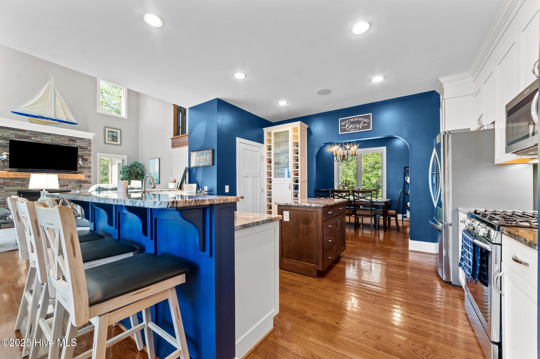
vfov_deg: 81.1
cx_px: 270
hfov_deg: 104.3
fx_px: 210
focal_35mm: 14
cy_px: 180
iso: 250
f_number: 8
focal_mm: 14
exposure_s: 1/3
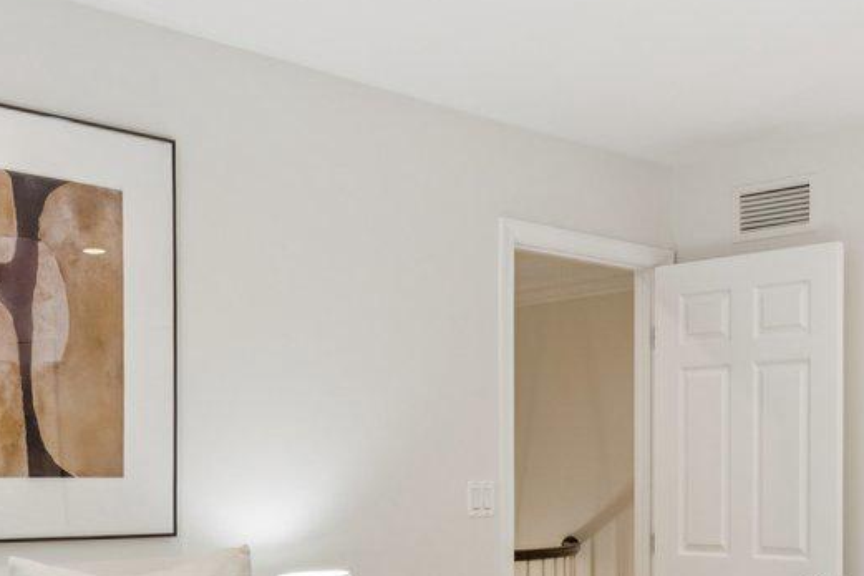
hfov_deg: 36.1
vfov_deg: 23.9
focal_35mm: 55
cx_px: 521
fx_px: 1320
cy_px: 524
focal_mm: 14
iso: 320
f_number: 10
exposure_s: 1/30
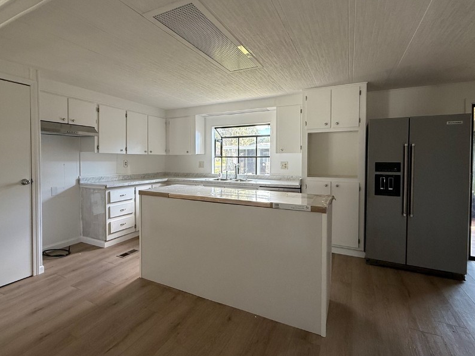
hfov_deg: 87.7
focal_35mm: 18
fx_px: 247
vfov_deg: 71.5
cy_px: 164
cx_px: 225
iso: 125
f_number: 2.2
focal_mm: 2.22
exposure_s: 1/99
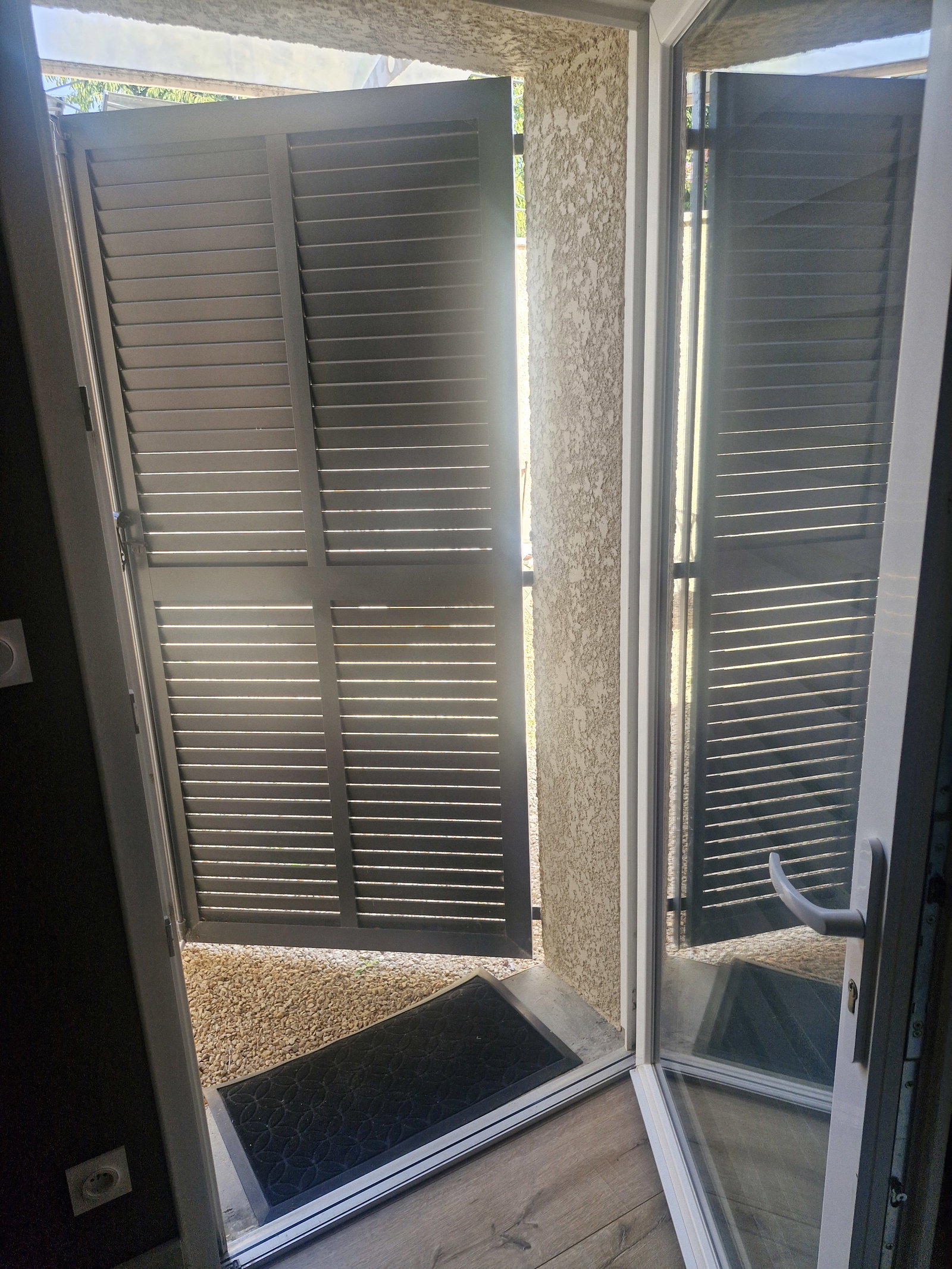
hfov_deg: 58.9
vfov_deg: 73.9
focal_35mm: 23
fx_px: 843
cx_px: 476
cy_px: 634
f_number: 1.8
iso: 100
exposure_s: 1/180
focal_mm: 5.54
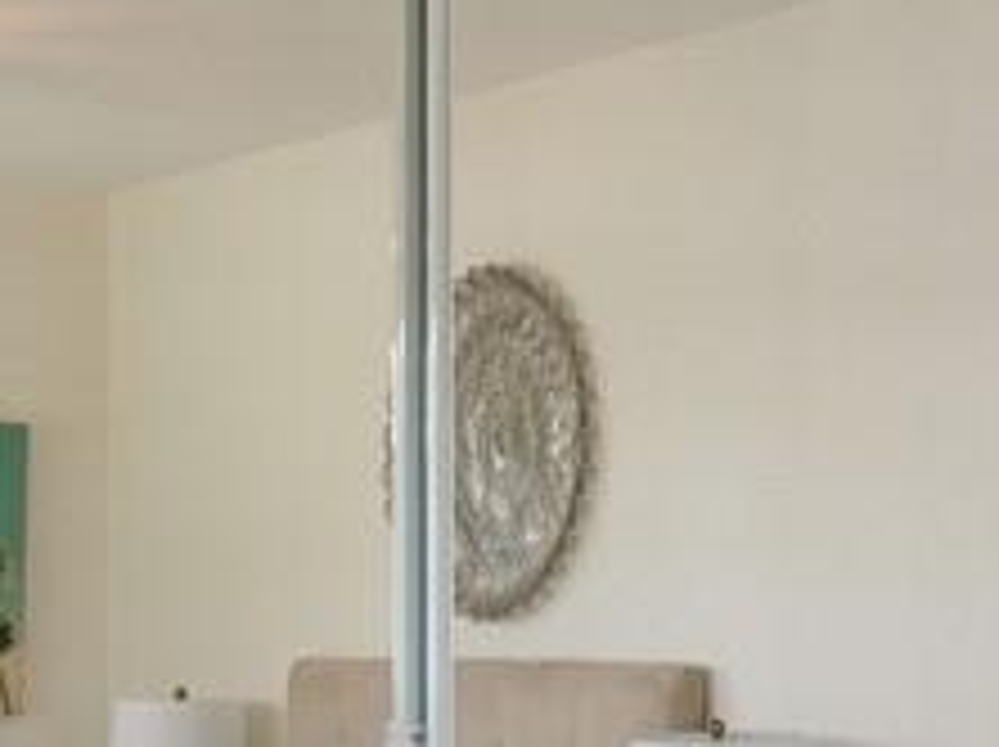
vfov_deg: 14.6
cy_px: 572
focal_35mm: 101
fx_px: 2912
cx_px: 898
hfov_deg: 19.1
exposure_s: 1/800
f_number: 4
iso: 320
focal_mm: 7
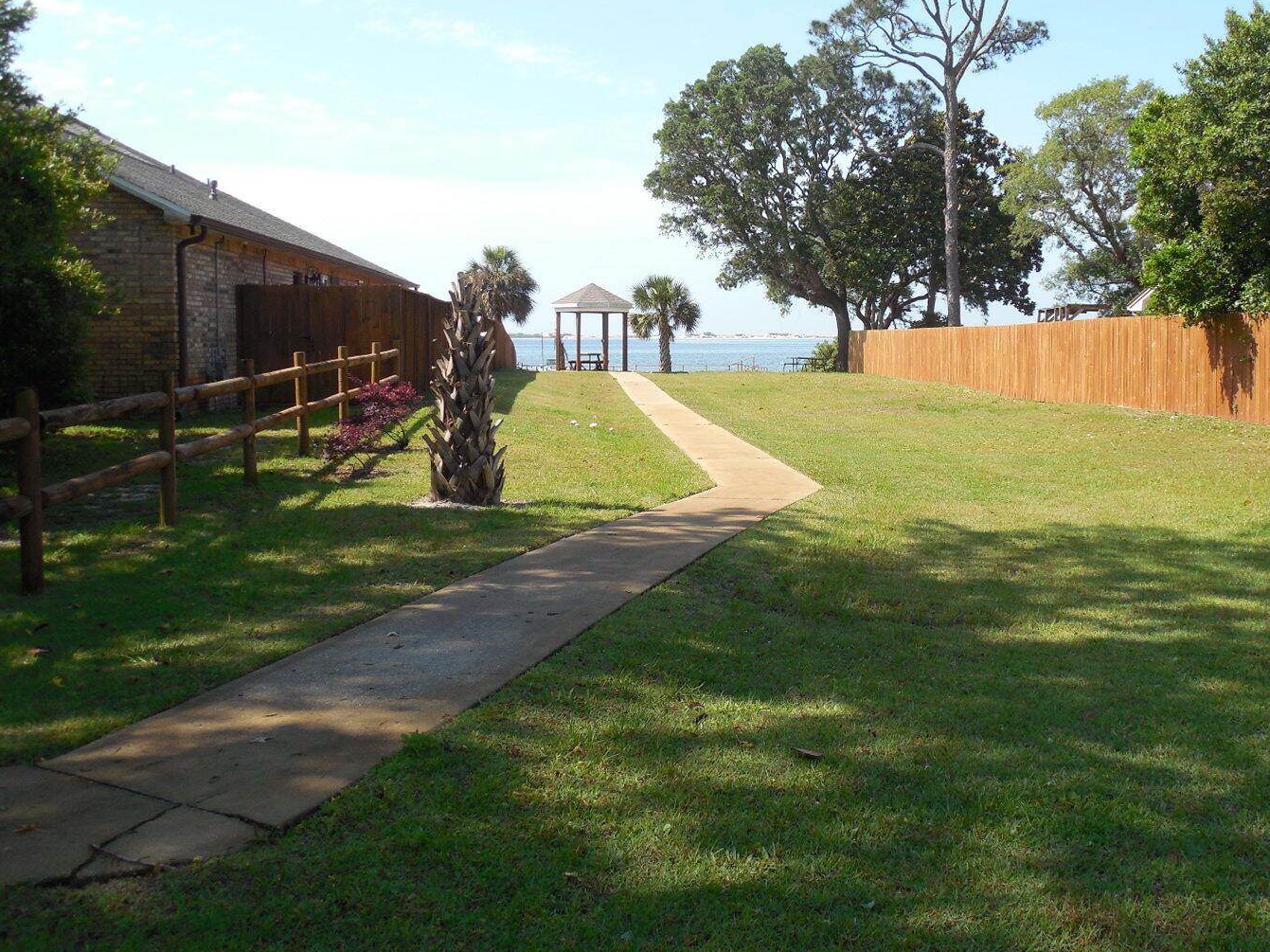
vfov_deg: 38.6
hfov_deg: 50.0
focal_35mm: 37
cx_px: 724
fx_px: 1357
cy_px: 405
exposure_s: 1/640
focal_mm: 5.6
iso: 125
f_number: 3.6
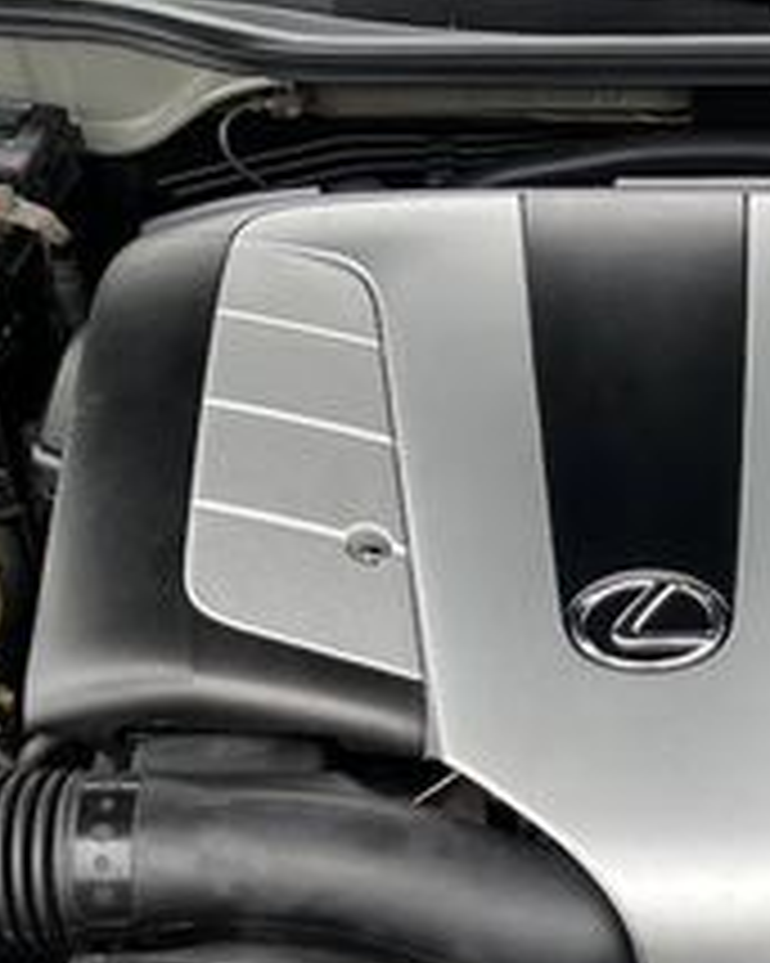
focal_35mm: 76
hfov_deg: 19.9
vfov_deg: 24.1
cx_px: 626
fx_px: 2167
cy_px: 932
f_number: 1.5
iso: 40
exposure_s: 1/154
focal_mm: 5.7
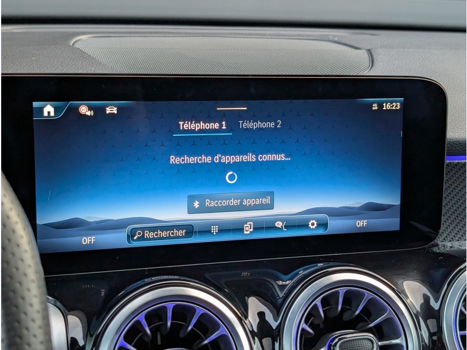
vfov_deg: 29.7
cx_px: 234
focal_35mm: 49
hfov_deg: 38.9
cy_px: 175
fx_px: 661
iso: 113
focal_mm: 6.9
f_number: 1.68
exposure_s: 1/60
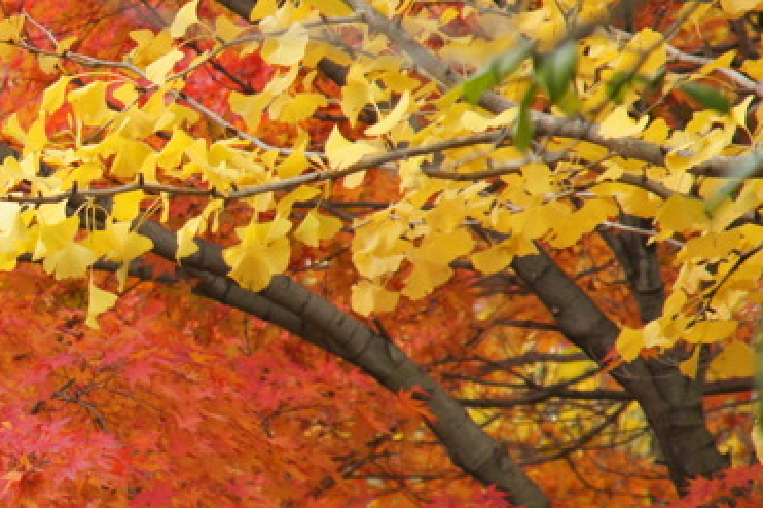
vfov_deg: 3.2
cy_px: 253
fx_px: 9202
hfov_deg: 4.7
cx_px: -212
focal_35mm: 434
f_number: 5.6
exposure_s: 1/160
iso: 200
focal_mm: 105
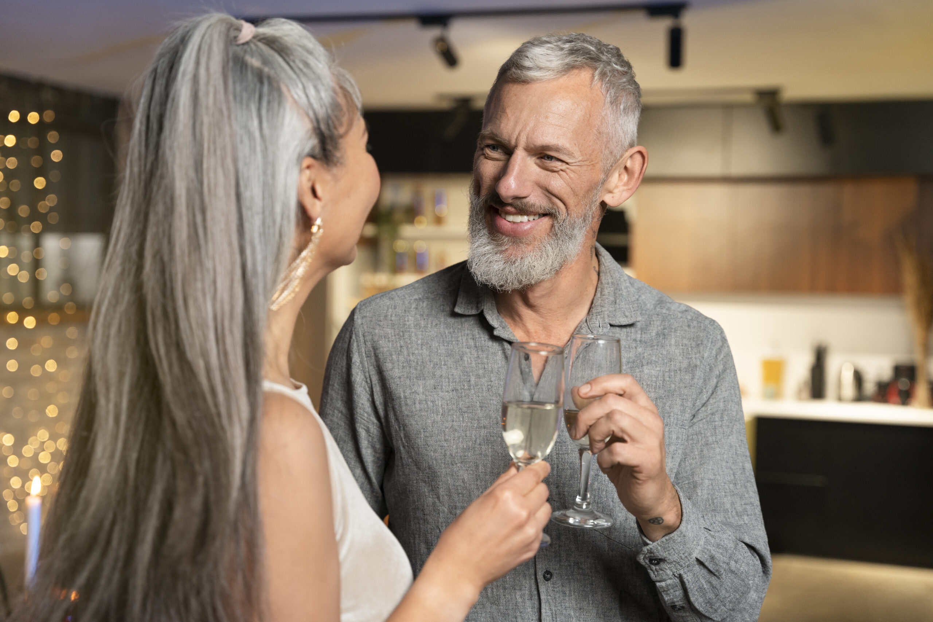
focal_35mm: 53
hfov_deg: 37.5
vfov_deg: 25.5
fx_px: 1376
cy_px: 311
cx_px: 466
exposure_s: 1/160
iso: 500
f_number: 3.2
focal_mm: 53.1
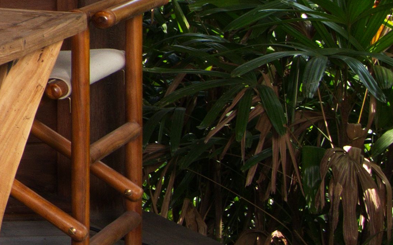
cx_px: -708
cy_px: -266
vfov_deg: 8.2
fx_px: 1628
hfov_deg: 10.6
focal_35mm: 152
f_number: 10
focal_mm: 22
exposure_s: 1/125
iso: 320
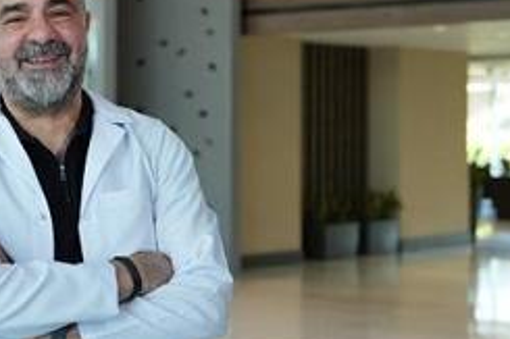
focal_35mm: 103
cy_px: 129
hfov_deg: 19.4
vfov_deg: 13.3
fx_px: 1458
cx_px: 41
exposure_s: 1/80
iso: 320
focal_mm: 41
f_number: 2.8
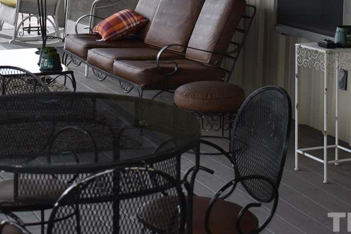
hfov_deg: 20.4
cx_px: 82
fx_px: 965
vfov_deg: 13.7
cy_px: 17
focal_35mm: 99
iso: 100
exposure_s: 1/200
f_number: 5.6
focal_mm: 35
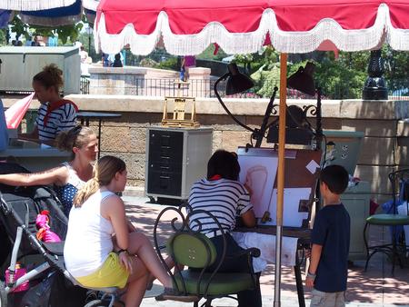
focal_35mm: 100
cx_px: 204
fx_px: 1182
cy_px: 154
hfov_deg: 19.6
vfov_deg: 14.8
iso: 100
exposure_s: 1/500
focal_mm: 21.2
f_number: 3.5
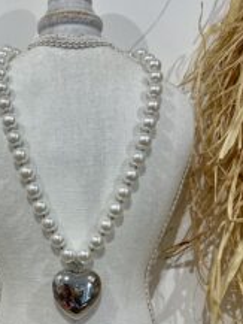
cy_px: 202
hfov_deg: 30.8
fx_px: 430
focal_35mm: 46
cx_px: 49
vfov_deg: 40.9
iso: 64
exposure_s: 1/100
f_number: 1.6
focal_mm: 5.1
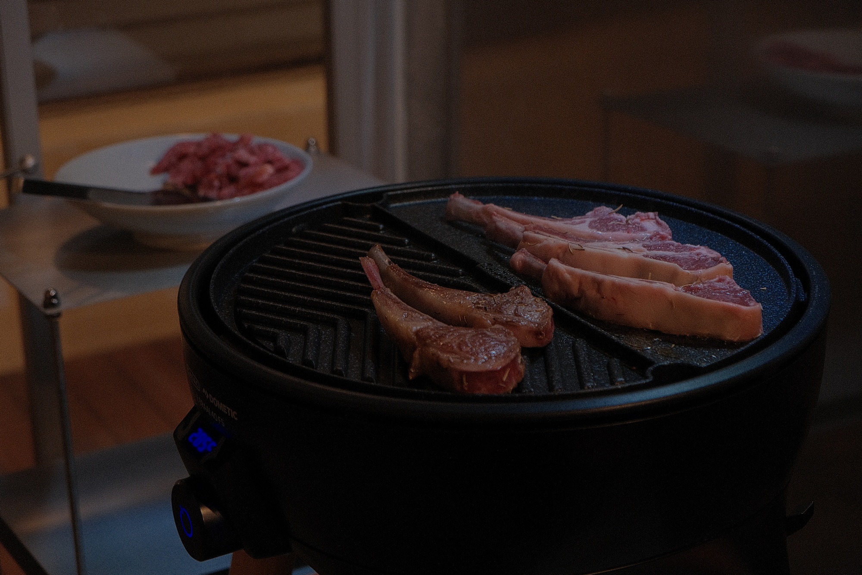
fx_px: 1748
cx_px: 431
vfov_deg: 18.7
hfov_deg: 27.7
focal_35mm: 73
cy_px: 288
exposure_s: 1/30
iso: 640
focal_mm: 48.4
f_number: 4
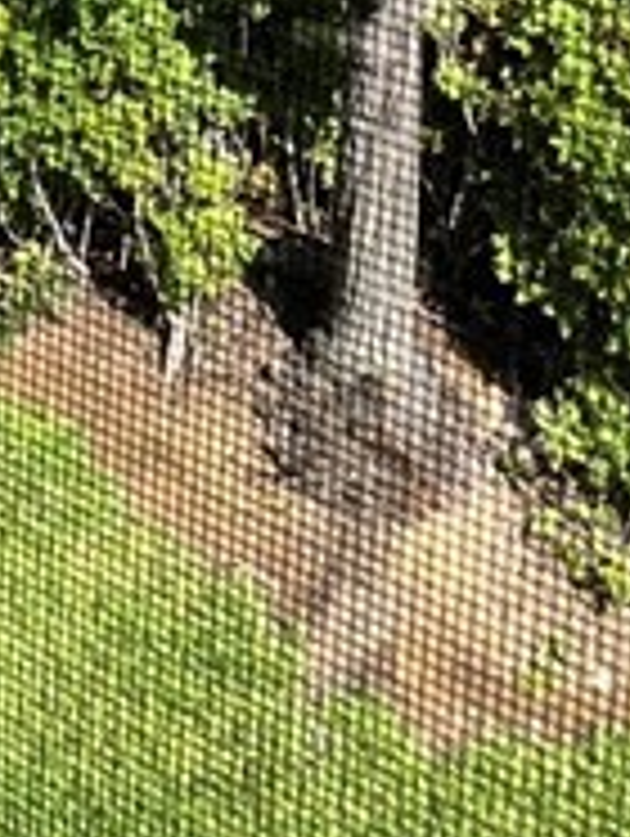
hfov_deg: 18.3
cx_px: -108
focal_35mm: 77
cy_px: -1040
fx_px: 1864
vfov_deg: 16.0
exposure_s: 1/443
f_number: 2.2
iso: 40
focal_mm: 2.22
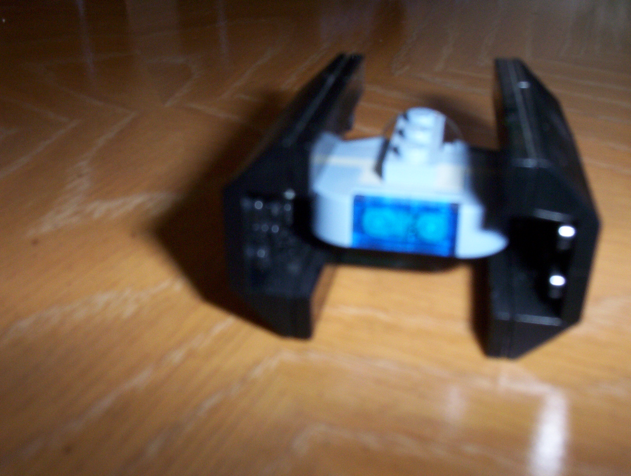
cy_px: 238
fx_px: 713
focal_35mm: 39
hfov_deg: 47.8
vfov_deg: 37.0
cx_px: 316
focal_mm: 6
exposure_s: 1/30
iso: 140
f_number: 4.5
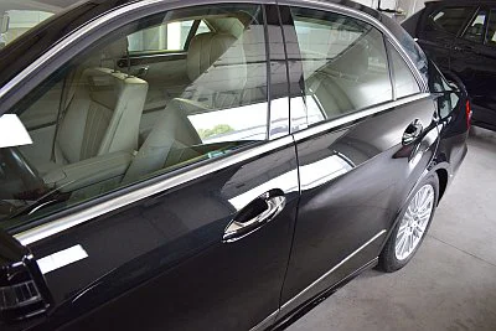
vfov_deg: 48.0
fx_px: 372
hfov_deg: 67.4
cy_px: 166
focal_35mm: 27
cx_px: 248
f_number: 4
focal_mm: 18
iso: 800
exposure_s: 1/60
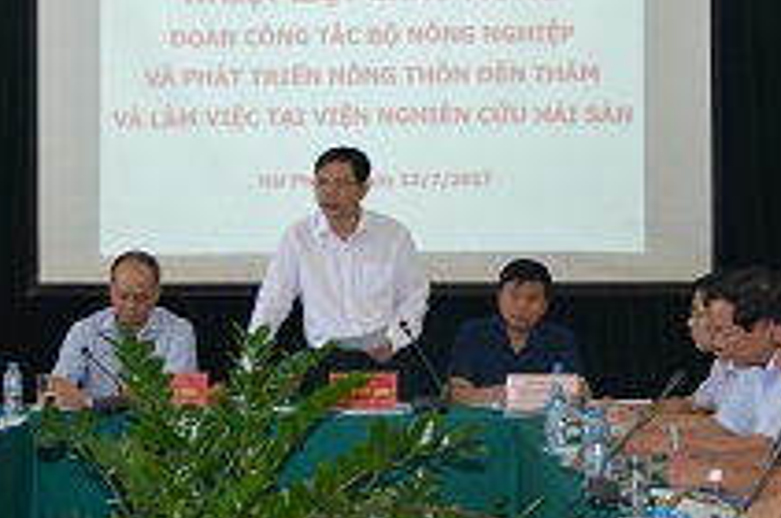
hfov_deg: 22.3
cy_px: 183
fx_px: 1971
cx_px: 248
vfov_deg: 15.0
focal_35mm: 91
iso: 560
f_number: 4.2
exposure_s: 1/60
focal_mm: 32
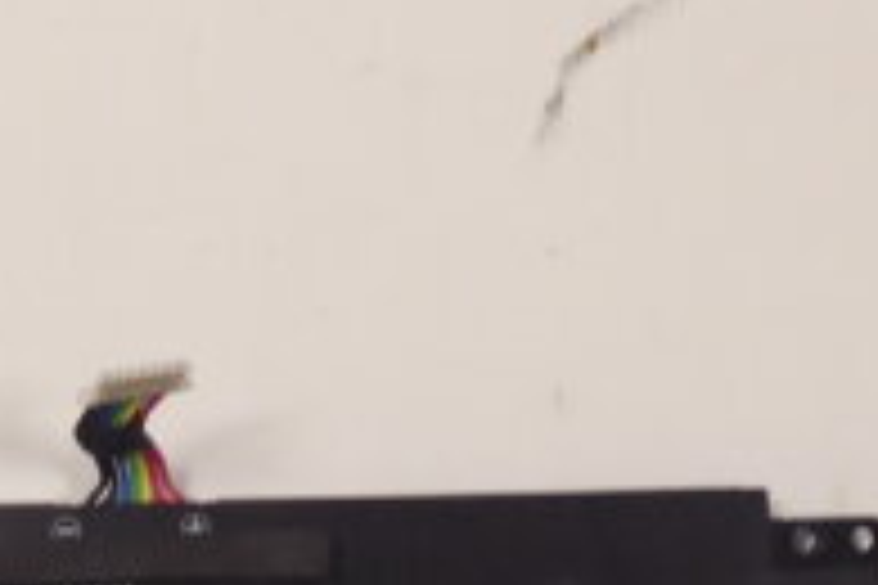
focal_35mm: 93
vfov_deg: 13.9
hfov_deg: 21.4
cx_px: 95
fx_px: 2268
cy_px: 850
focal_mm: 5
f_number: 3.5
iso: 400
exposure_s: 1/60
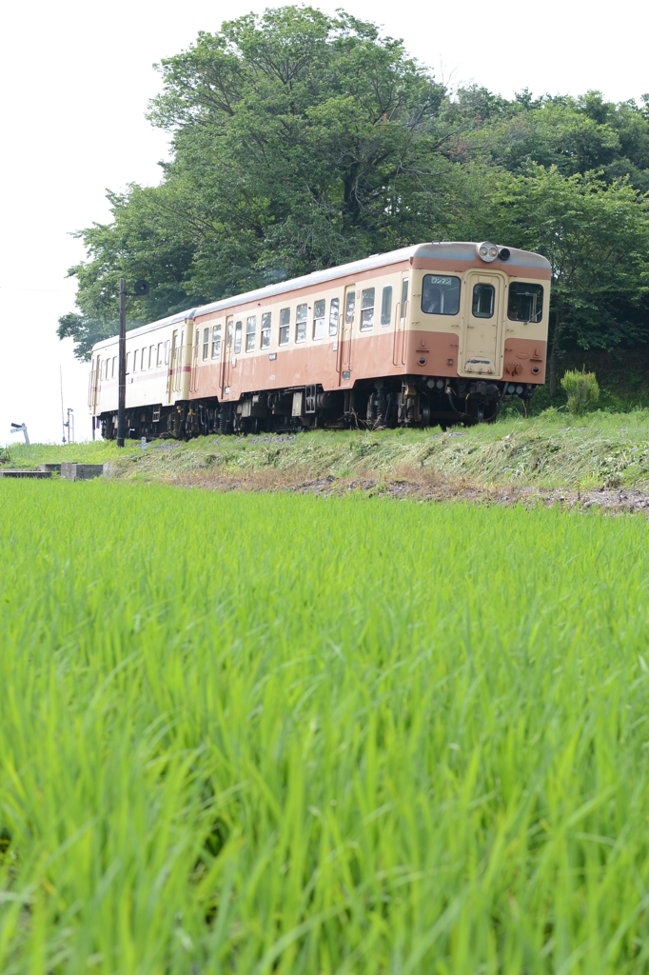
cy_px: 488
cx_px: 324
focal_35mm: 86
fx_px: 2327
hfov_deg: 15.9
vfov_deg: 23.7
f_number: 3.2
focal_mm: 32
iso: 160
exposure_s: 1/1000
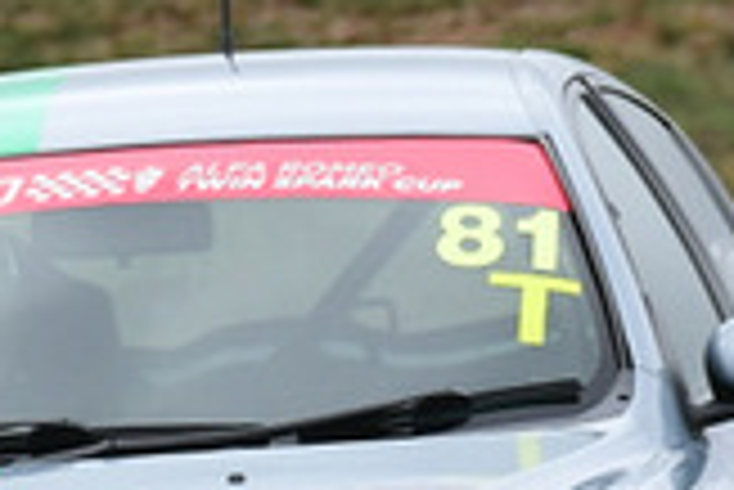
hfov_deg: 0.6
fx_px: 74974
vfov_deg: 0.4
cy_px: 108
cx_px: 68
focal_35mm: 3674
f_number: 10
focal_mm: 500
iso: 640
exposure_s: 1/640
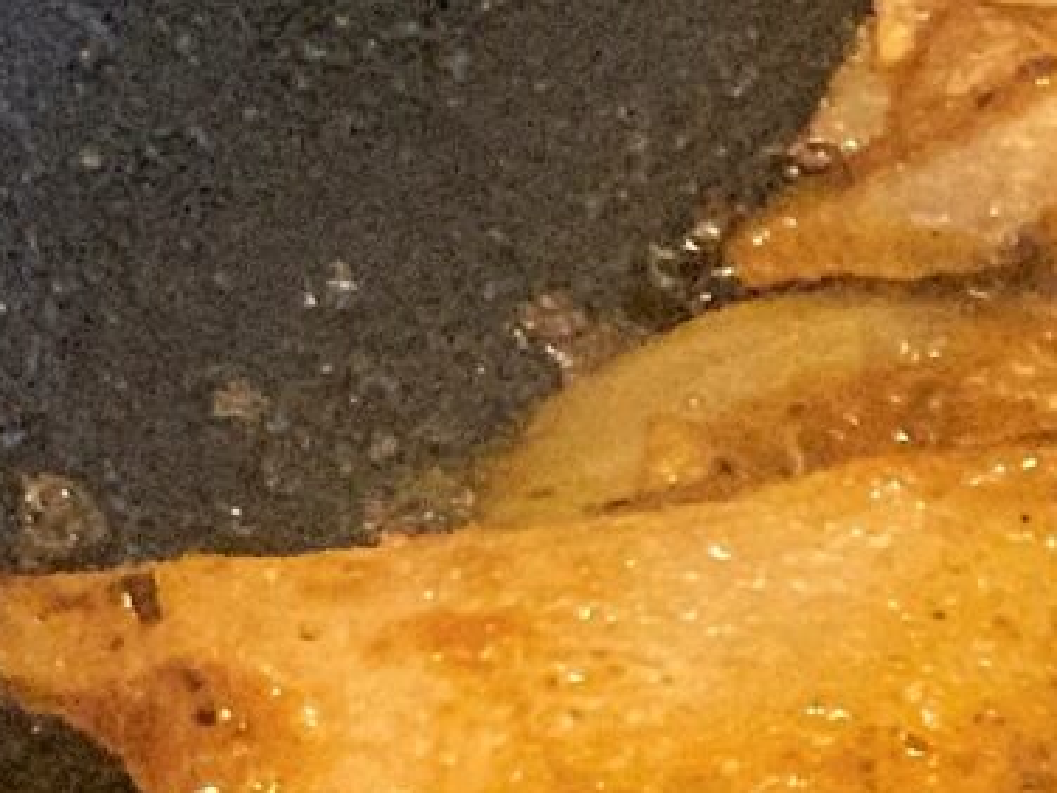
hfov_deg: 5.3
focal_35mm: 354
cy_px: 1794
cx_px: 2957
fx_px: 10809
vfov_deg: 4.1
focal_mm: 6
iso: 400
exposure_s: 1/50
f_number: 2.4
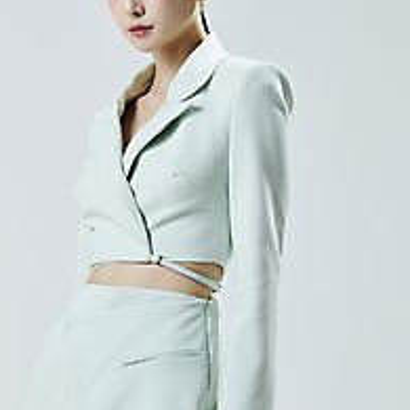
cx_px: 224
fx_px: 3966
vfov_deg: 5.9
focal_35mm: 296
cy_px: 183
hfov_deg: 5.9
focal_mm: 170
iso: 40
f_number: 5.6
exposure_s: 1/125
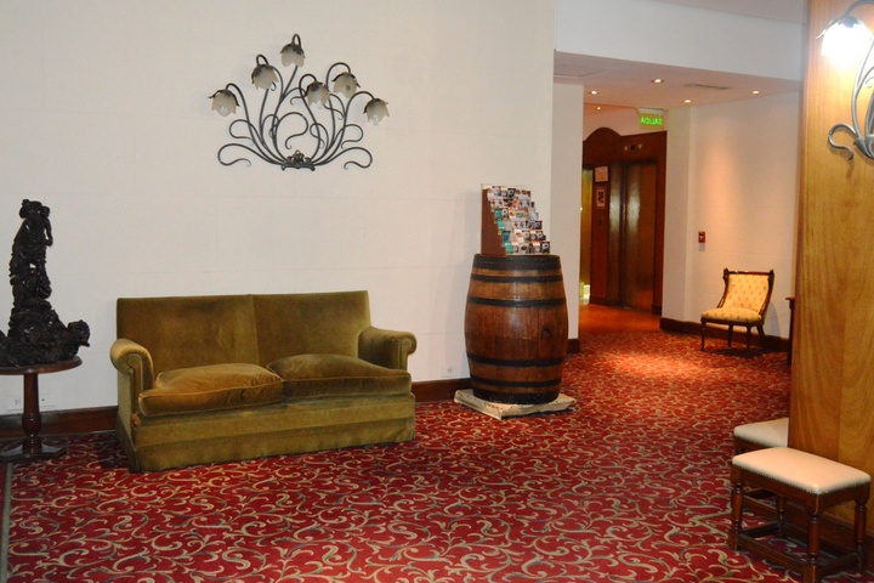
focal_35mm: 30
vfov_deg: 43.6
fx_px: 728
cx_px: 437
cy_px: 292
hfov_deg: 61.9
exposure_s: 1/60
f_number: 3.5
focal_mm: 20
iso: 2800
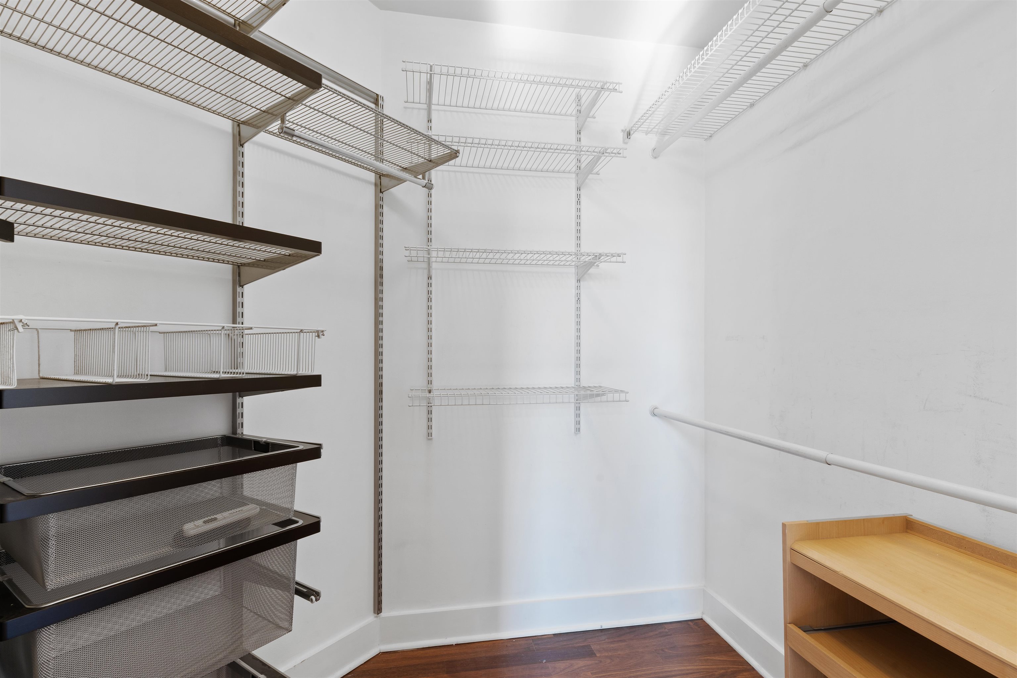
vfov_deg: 70.4
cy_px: 339
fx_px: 480
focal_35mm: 17
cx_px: 508
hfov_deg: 93.3
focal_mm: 17
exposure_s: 1.3
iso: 100
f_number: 11
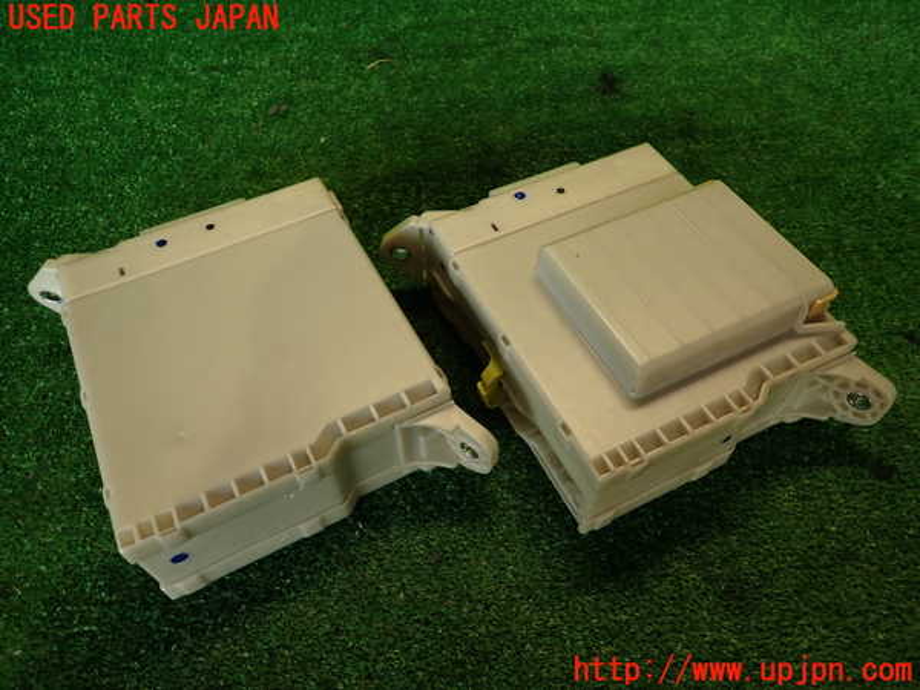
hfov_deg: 69.4
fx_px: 664
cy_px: 345
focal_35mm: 25
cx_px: 460
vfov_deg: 54.9
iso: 125
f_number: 2
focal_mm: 4.5
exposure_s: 1/60
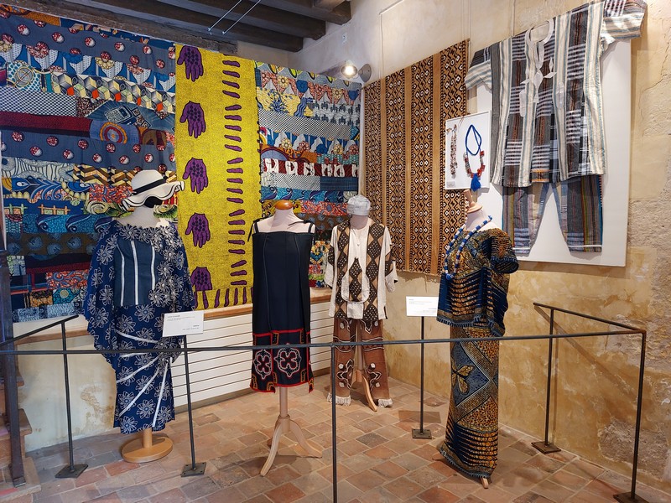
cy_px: 252
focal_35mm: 25
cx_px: 336
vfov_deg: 54.9
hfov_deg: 69.4
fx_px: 485
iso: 250
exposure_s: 1/50
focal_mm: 5.23
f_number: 1.8
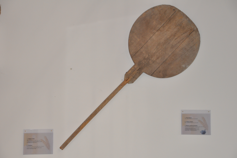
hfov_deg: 24.6
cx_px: 118
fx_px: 542
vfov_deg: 16.5
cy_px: 79
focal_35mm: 82
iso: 800
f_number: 5
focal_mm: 55
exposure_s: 1/60
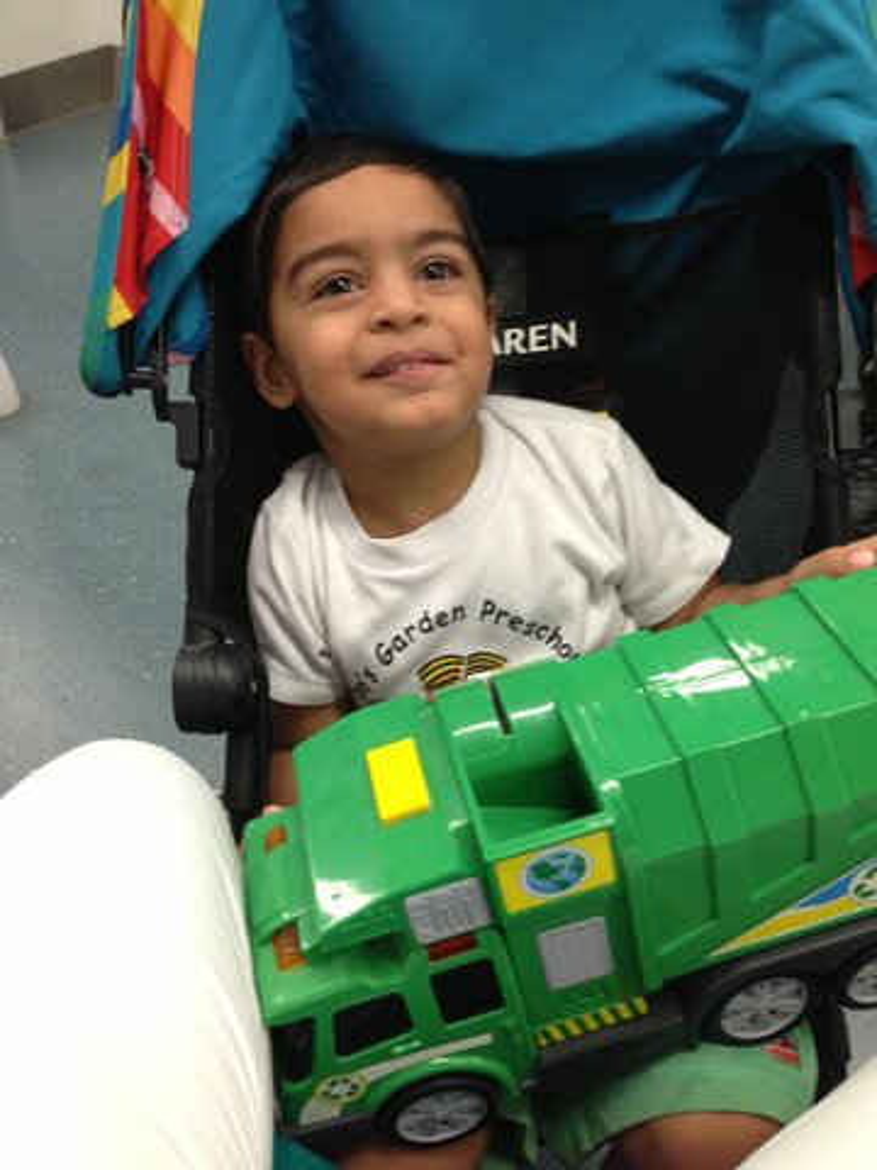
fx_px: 1115
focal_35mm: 33
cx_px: 438
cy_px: 585
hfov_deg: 42.9
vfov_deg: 55.4
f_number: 2.4
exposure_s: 1/20
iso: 200
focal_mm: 4.13
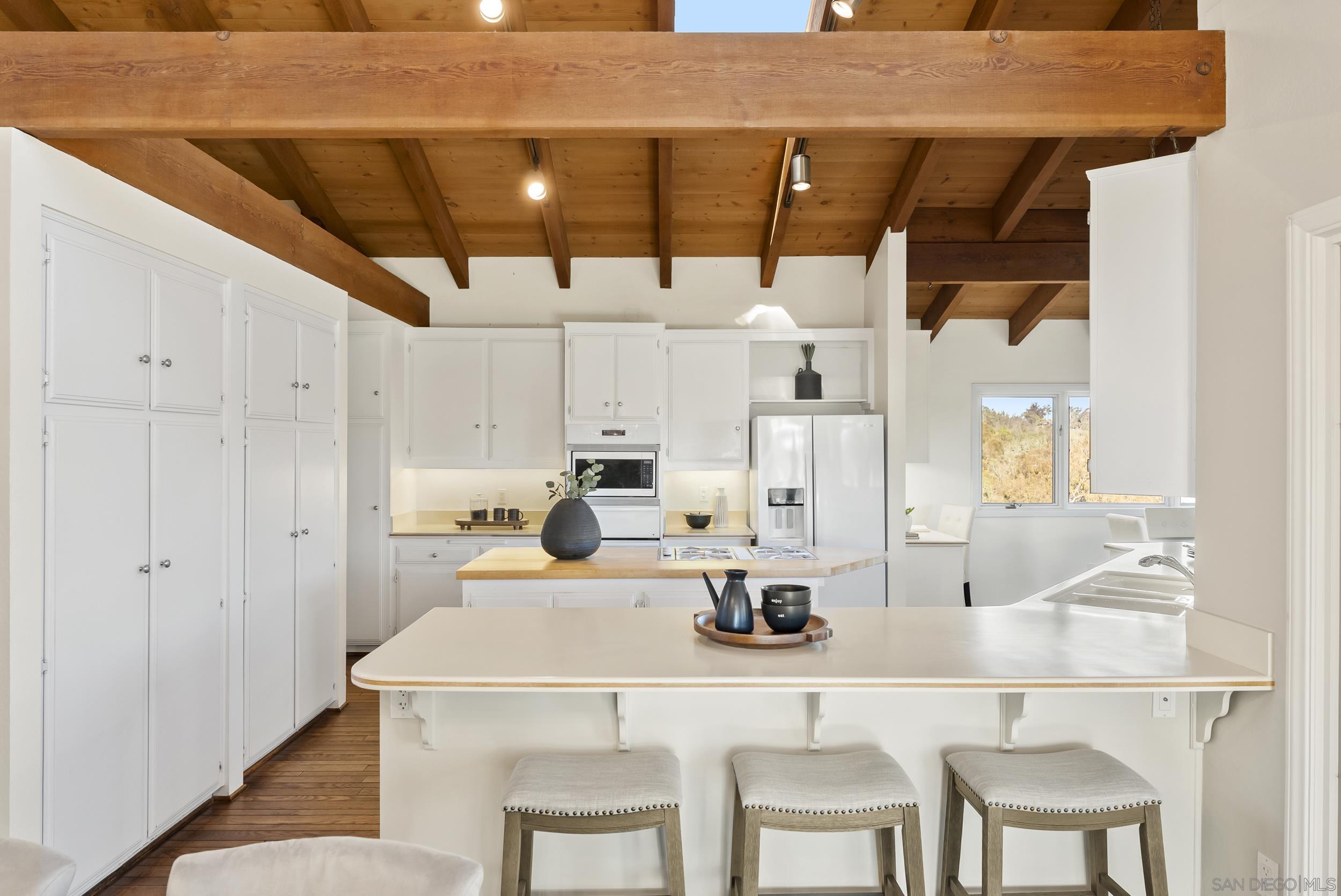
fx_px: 857
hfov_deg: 76.1
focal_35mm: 23
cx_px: 670
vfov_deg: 55.2
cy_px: 448
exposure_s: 1/10
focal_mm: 23
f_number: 8
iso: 640
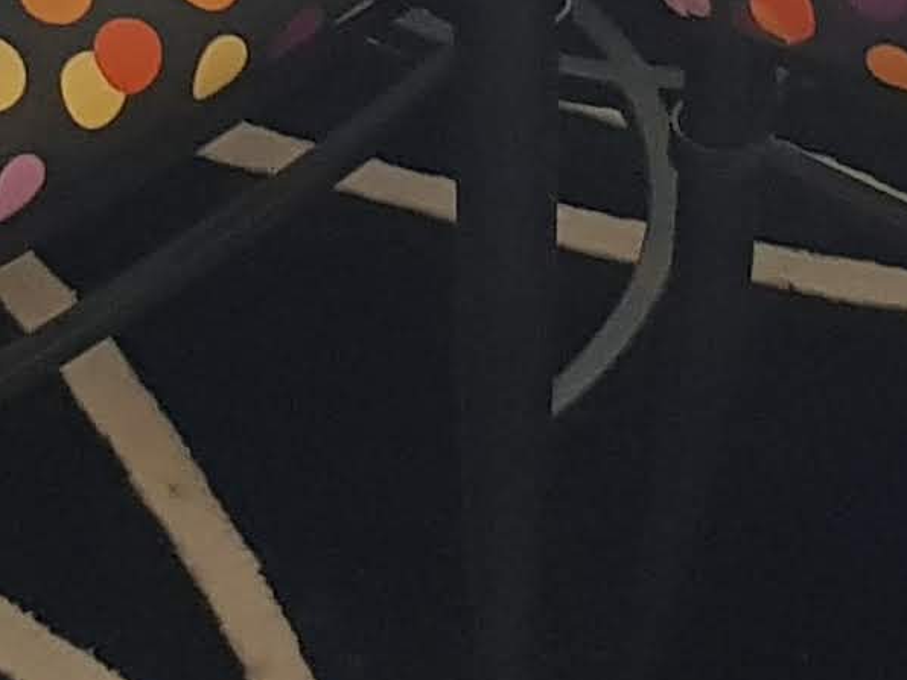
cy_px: -283
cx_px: 510
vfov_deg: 8.3
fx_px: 4612
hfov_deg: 11.2
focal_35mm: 176
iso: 200
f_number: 1.7
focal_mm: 4.2
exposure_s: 1/30
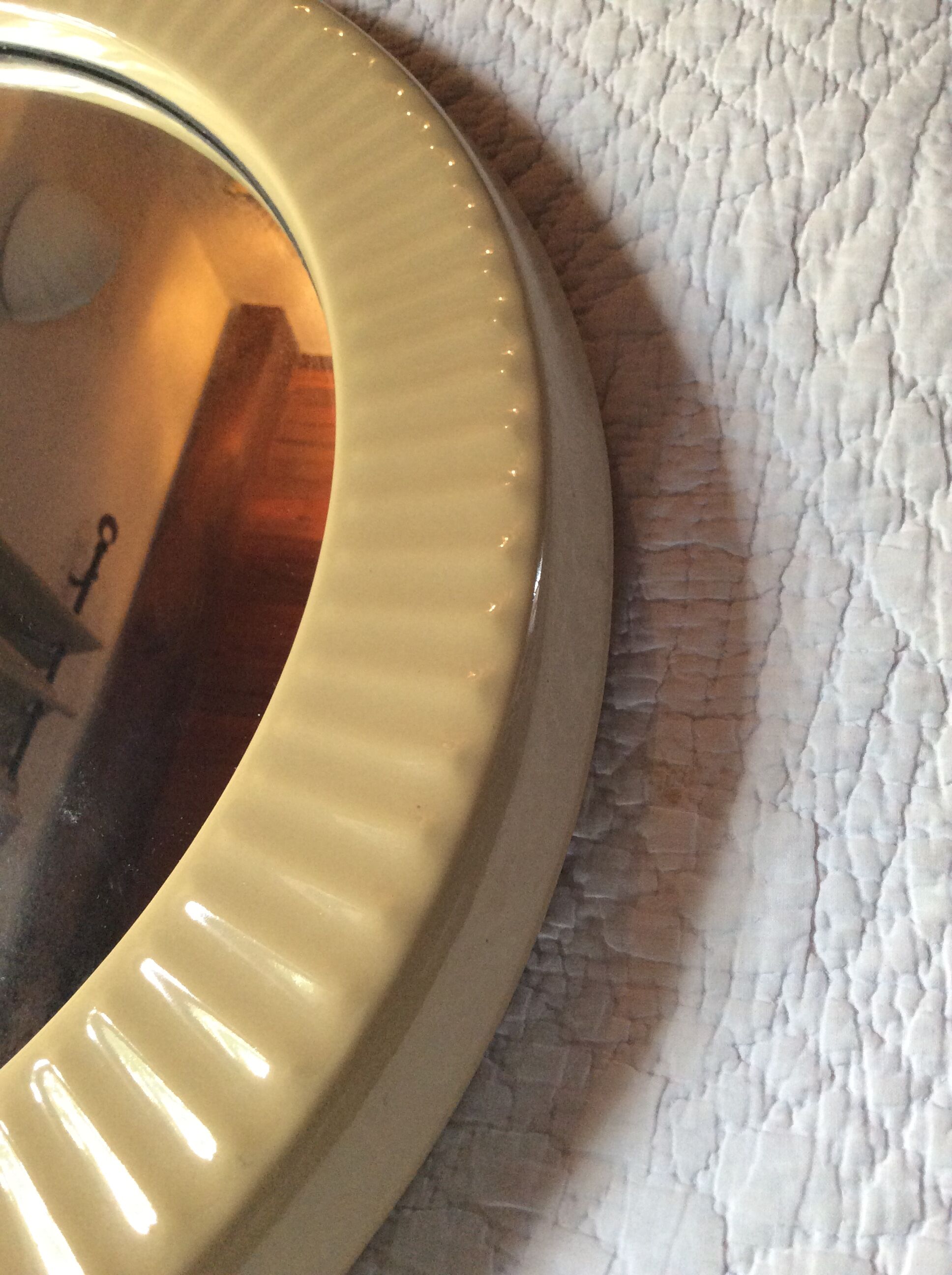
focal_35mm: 32
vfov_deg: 56.9
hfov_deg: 44.1
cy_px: 638
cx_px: 476
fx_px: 1177
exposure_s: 1/25
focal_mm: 3.3
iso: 160
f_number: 2.4
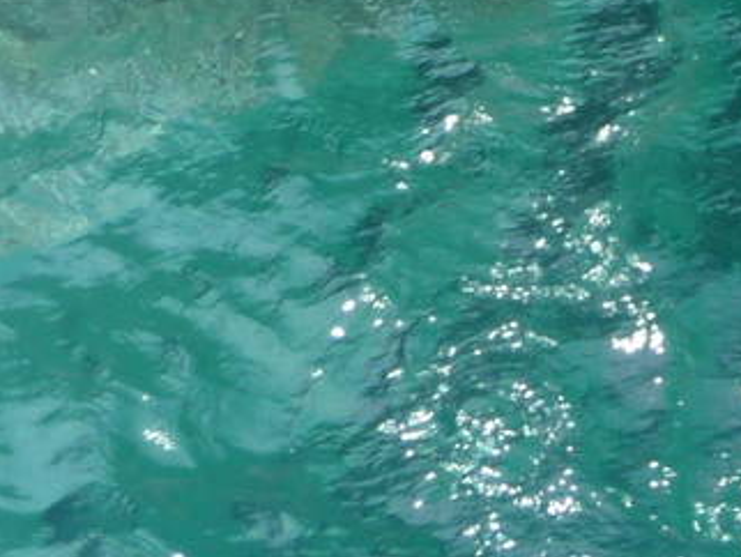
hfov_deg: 4.6
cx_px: 1763
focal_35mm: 417
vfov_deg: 3.5
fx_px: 8933
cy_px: -695
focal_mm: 14.2
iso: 100
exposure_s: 1/250
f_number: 4.7
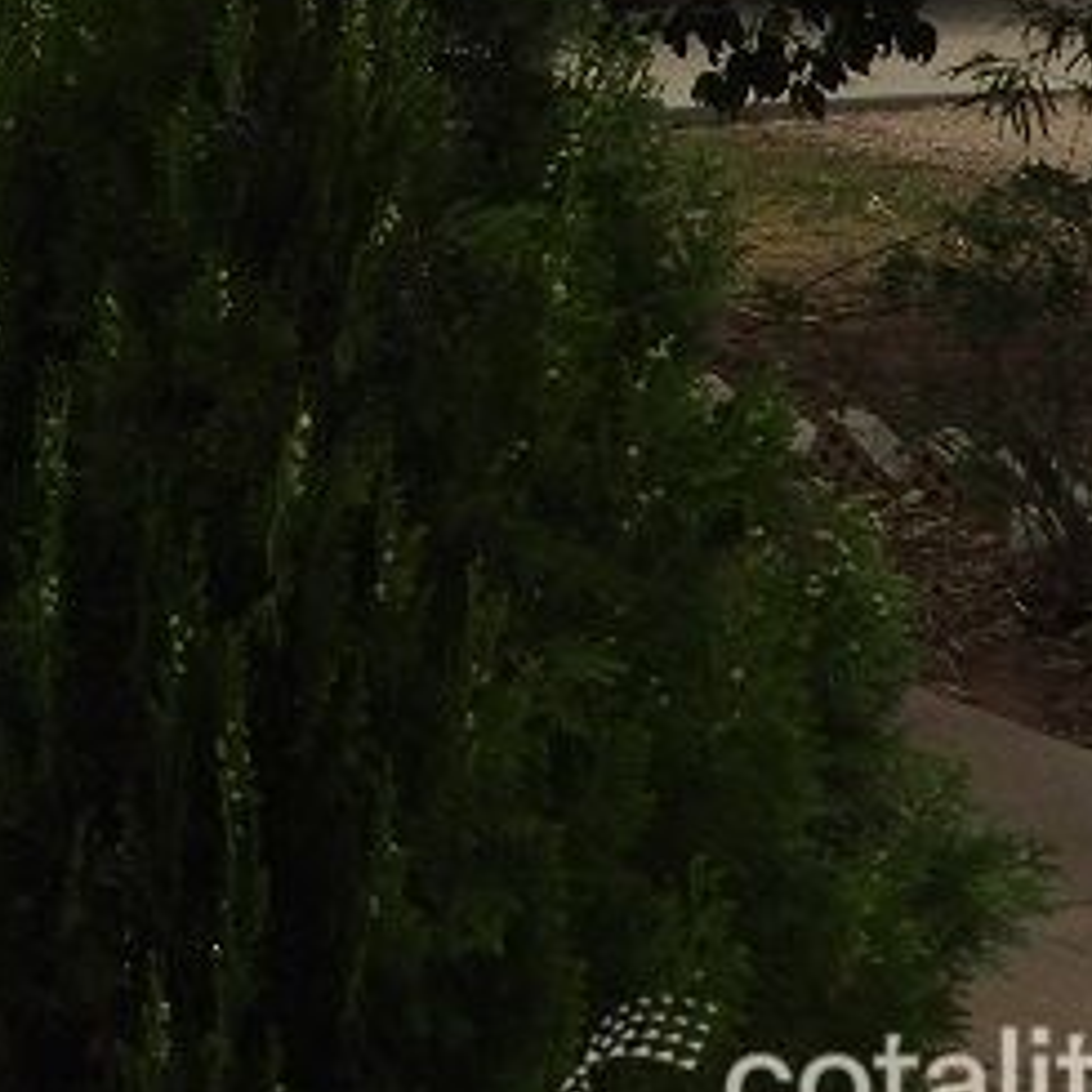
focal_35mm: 111
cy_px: -423
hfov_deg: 13.8
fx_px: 3962
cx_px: -954
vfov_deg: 14.8
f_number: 3.5
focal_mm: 5.4
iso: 100
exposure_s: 1/500
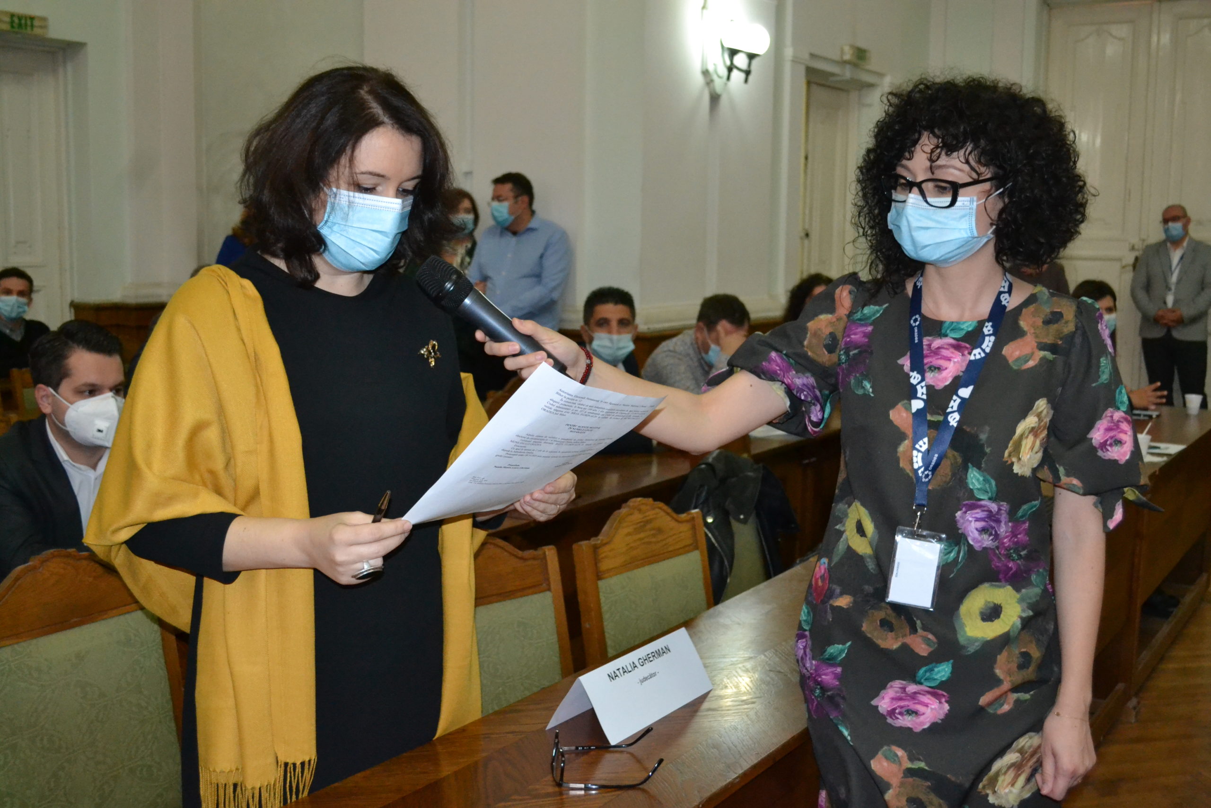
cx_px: 606
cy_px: 404
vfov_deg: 34.2
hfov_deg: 49.6
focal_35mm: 39
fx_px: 1312
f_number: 4.2
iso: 3200
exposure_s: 1/60
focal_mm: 26
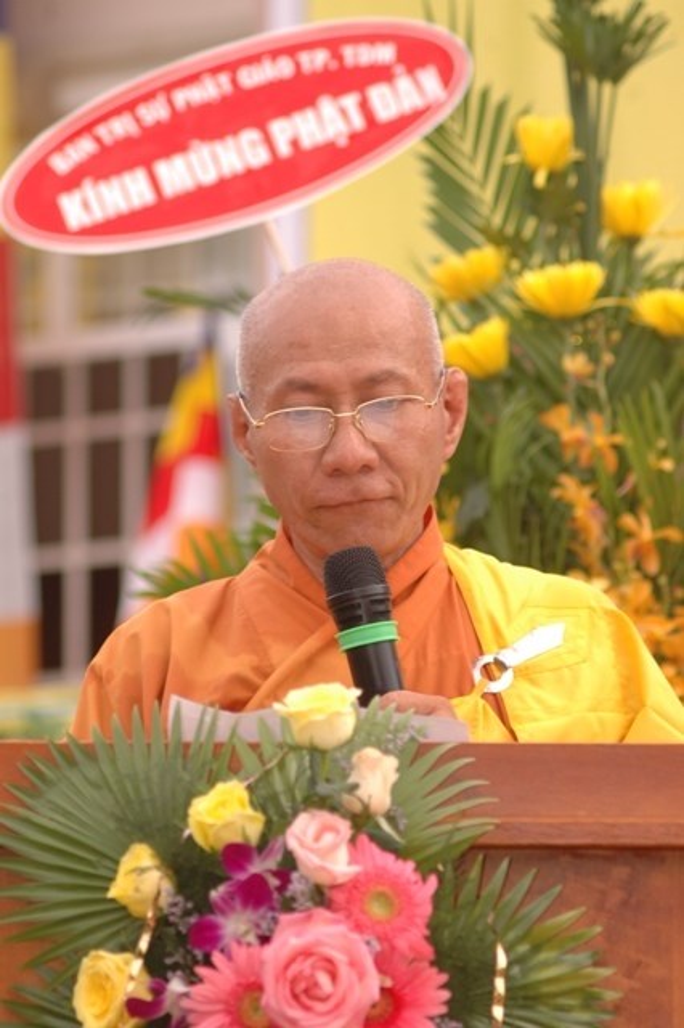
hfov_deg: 5.5
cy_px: 514
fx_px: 7061
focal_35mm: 248
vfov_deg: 8.3
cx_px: 342
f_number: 9
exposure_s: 1/250
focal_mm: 165
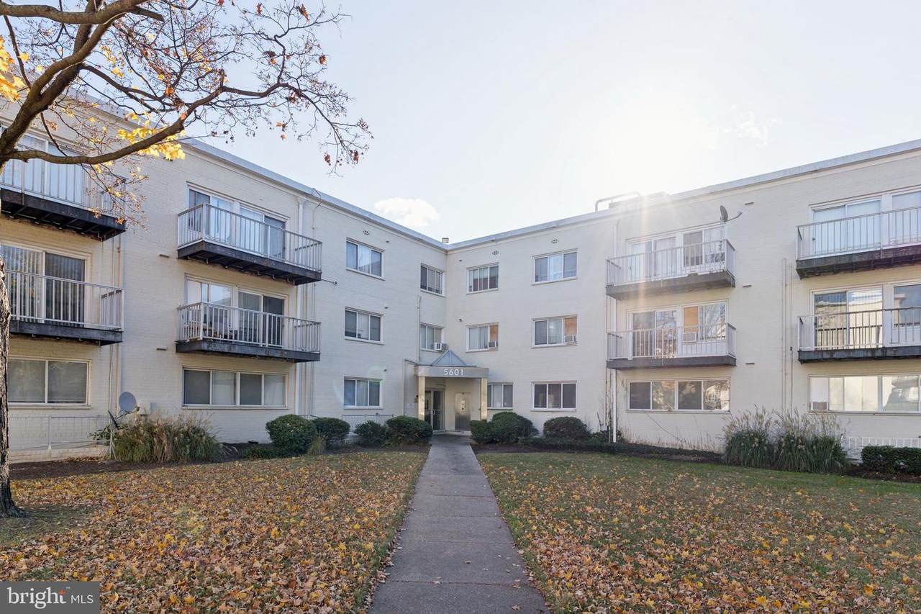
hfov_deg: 89.1
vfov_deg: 66.5
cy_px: 307
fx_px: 468
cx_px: 460
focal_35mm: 18
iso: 125
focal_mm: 12.2
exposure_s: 1/400
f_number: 4.5
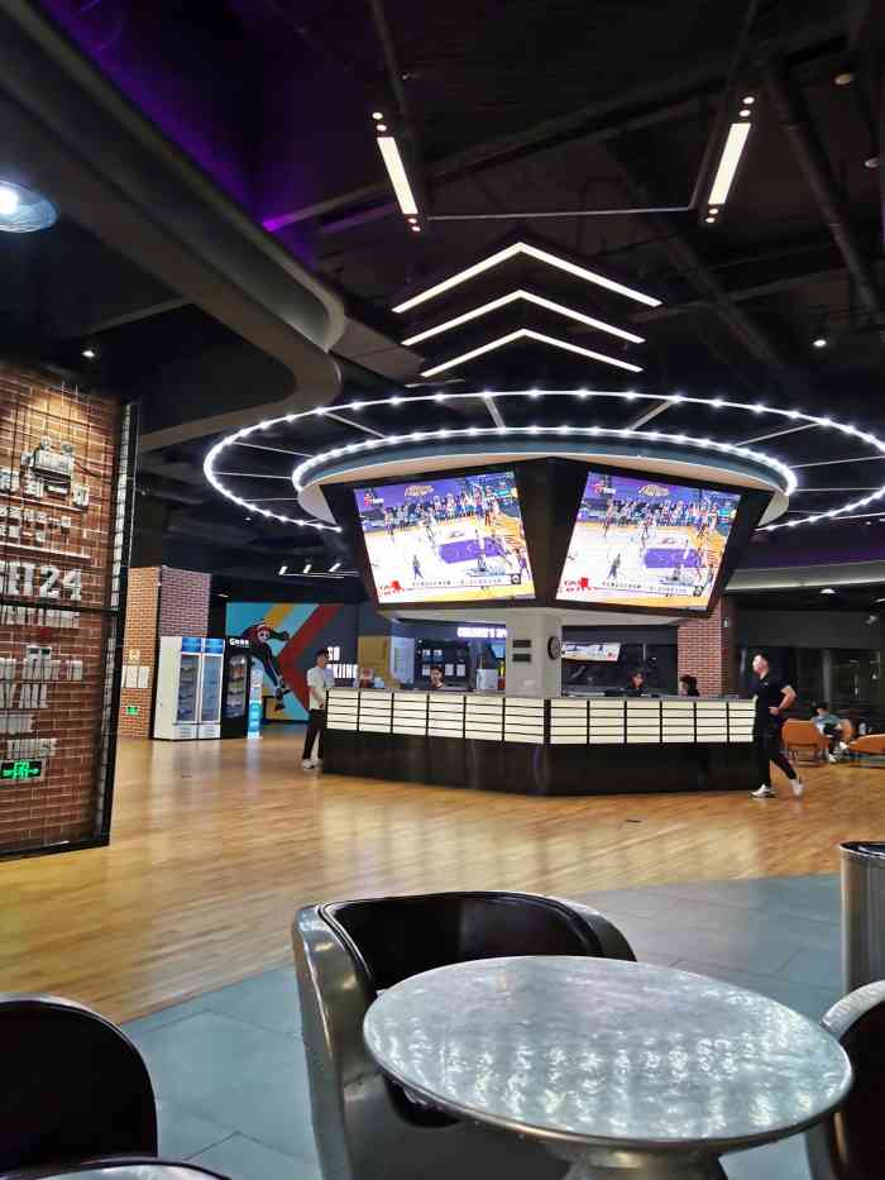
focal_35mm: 27
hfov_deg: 51.4
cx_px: 442
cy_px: 590
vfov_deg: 65.3
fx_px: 920
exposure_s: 1/100
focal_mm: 5.56
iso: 125
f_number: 1.6
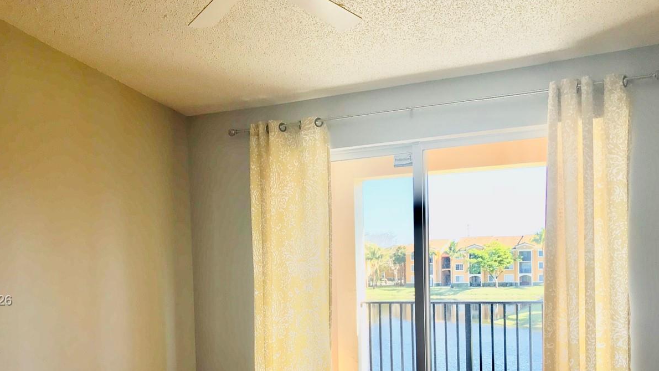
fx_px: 717
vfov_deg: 28.4
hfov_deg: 49.2
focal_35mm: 41
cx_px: 282
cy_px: 301
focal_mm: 3.99
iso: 20
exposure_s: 1/126
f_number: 1.8
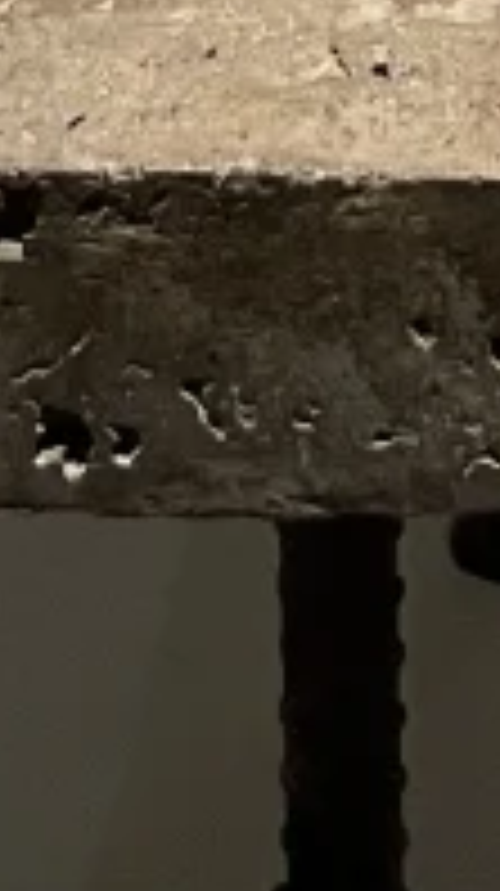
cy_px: -2034
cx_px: 1144
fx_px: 4868
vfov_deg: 8.3
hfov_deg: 5.7
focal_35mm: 206
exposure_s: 1/50
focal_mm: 4.2
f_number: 1.6
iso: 125
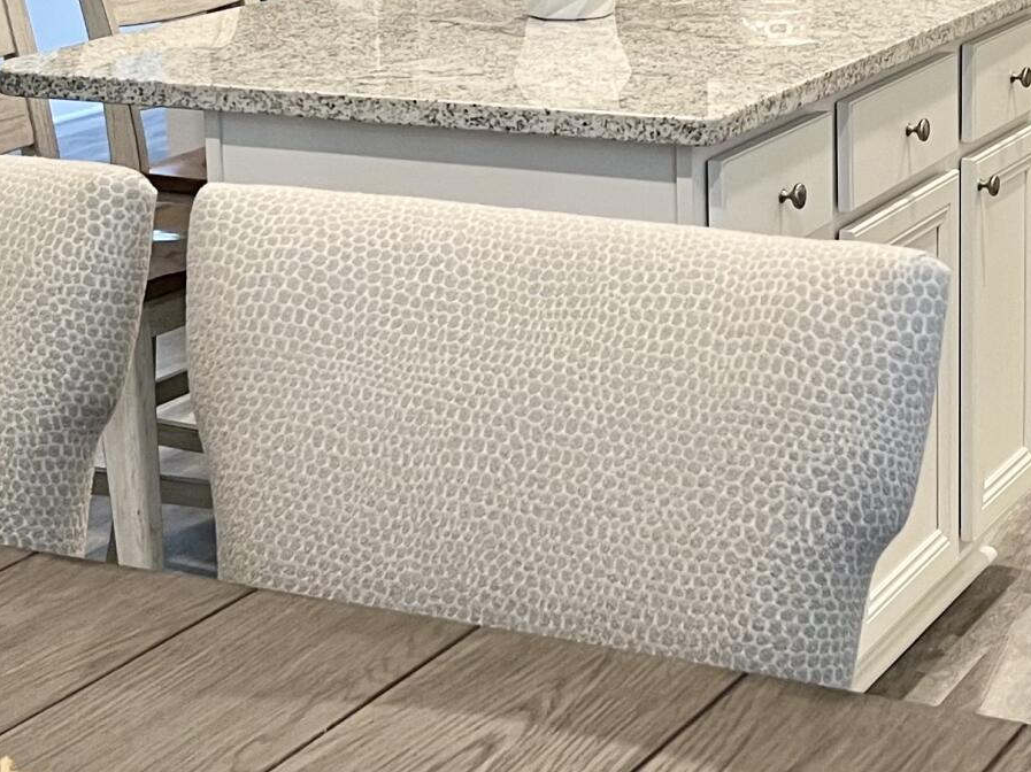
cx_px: 691
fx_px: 2590
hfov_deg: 22.4
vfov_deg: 16.8
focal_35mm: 87
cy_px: 144
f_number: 1.5
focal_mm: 5.7
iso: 80
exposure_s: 1/60
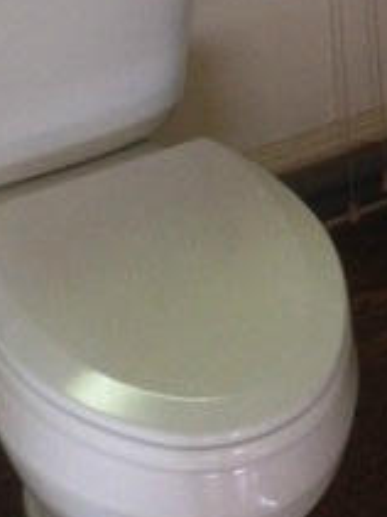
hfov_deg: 14.5
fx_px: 1492
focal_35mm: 100
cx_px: 399
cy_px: -230
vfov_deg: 17.8
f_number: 2.4
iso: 500
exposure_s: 1/15
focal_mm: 4.12
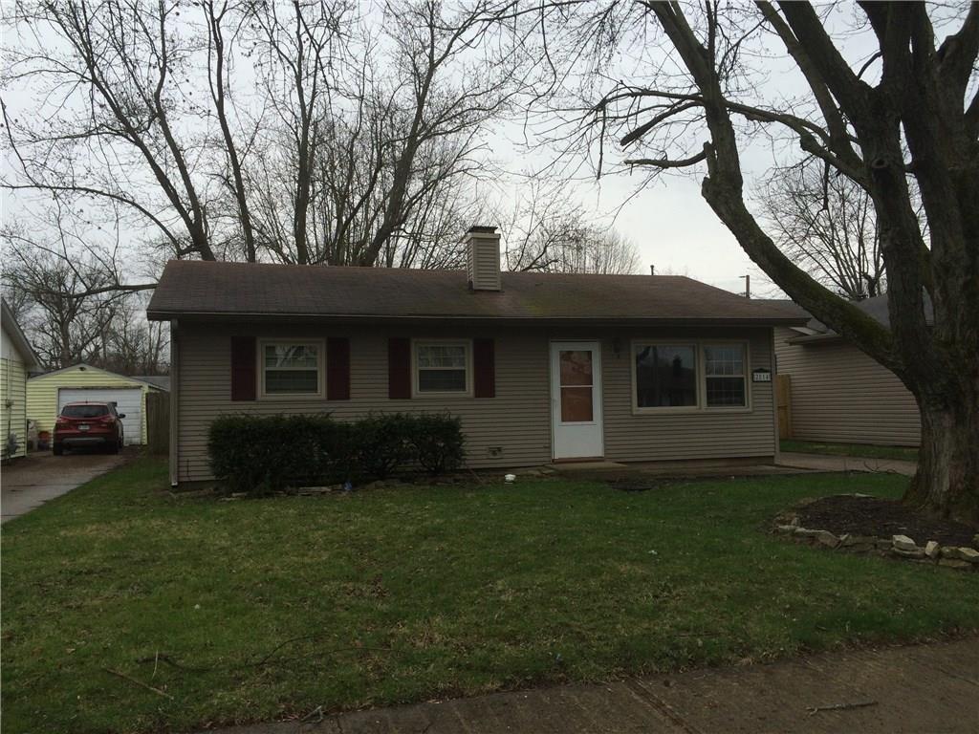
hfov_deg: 61.7
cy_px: 367
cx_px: 490
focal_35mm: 29
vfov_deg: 48.2
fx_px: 820
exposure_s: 1/488
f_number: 2.2
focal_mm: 4.15
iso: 32
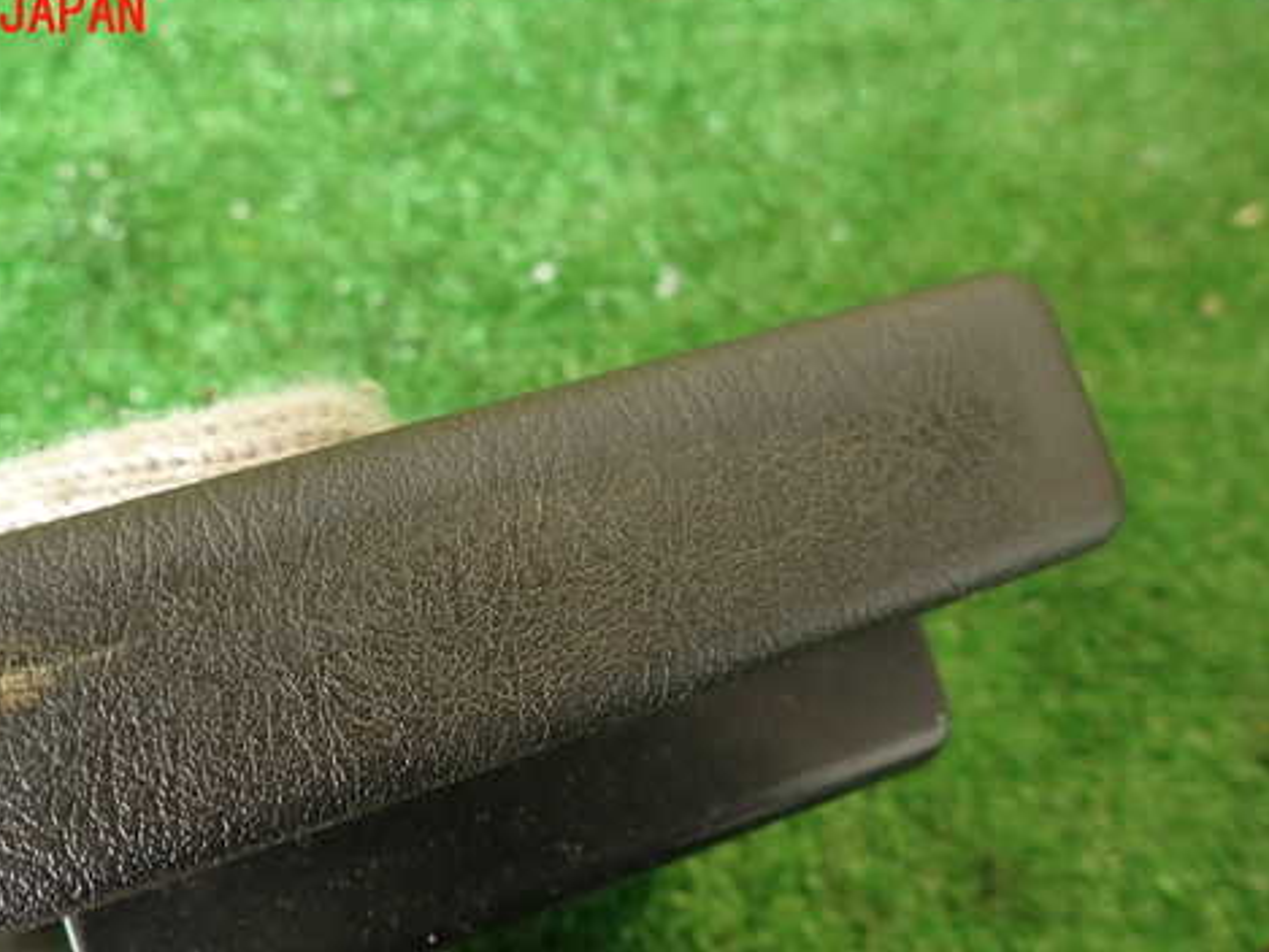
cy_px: 590
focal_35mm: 32
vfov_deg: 43.9
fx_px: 1173
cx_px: 465
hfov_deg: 56.0
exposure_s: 1/30
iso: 200
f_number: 2
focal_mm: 4.5
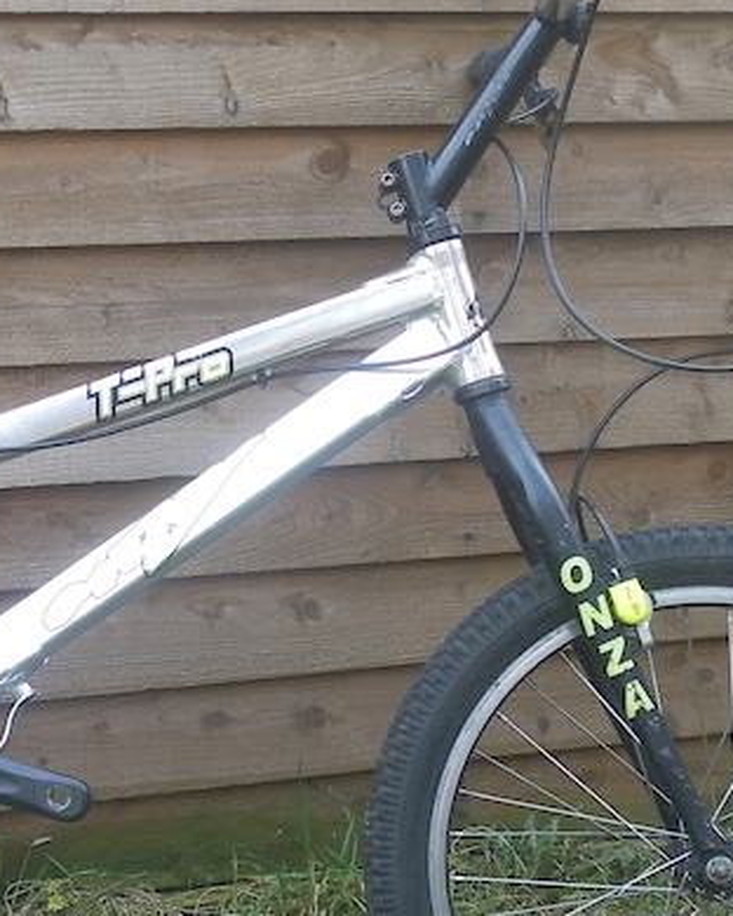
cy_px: 568
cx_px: 162
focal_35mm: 78
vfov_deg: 24.4
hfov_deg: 19.5
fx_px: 2115
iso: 100
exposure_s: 1/60
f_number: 3.9
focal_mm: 6.9
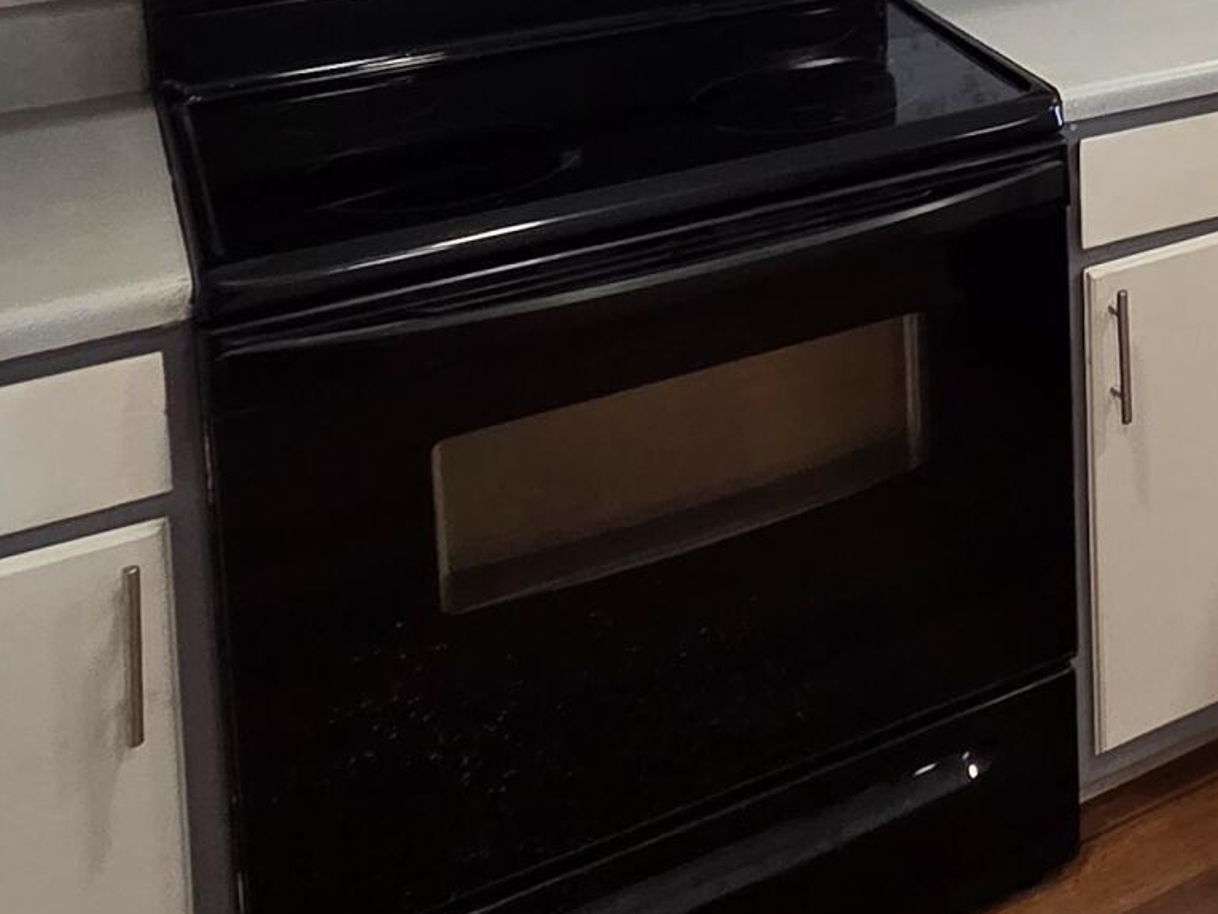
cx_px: 1610
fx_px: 1795
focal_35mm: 51
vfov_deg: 24.1
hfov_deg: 29.6
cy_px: -357
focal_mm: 2.2
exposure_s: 1/60
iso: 200
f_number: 2.2
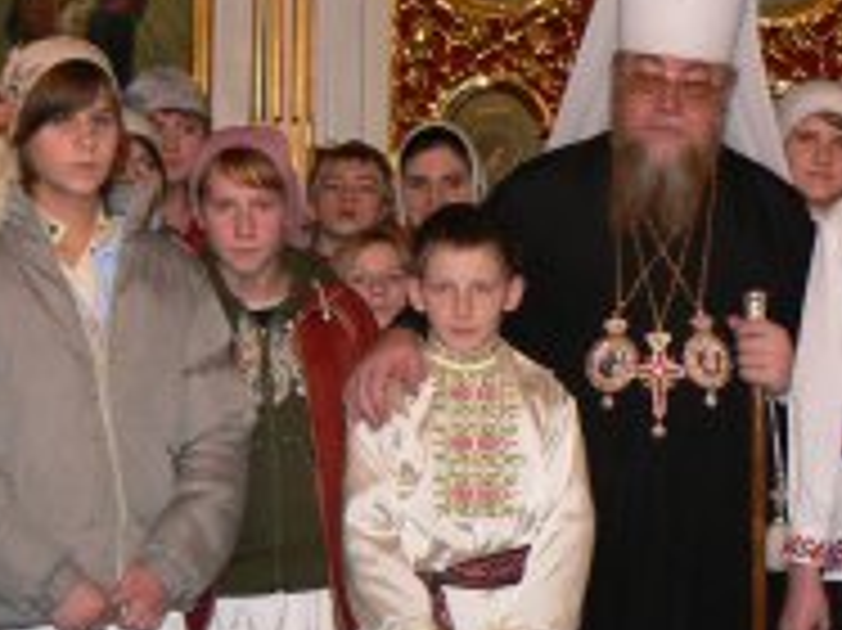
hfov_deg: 25.1
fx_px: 1872
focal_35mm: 77
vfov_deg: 19.1
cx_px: 630
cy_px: 356
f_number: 2.8
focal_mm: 6
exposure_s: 1/30
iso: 100
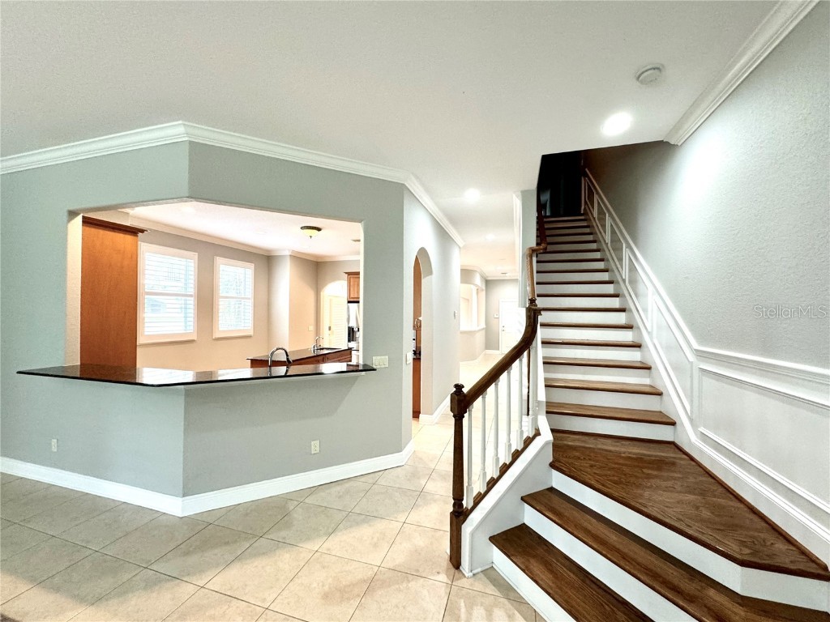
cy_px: 311
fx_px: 336
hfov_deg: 102.1
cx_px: 415
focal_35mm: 14
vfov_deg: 85.7
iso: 160
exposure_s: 1/60
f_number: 2.2
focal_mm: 2.22
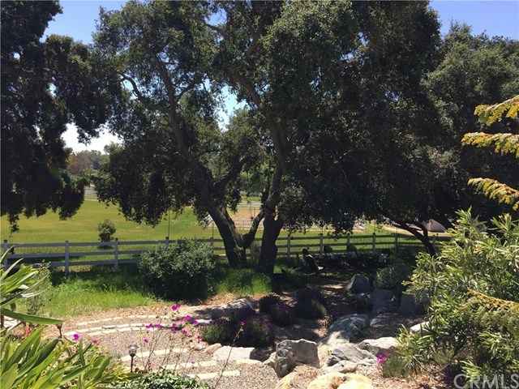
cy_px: 194
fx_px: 435
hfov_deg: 61.7
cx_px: 260
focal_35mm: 29
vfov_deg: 48.2
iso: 32
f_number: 2.2
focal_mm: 4.15
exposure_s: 1/791
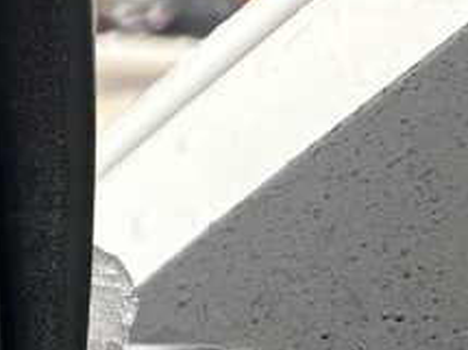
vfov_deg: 8.5
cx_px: -1097
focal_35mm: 174
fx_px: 2351
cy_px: 313
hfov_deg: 8.6
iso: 50
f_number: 1.6
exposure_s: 1/435
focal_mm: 5.96
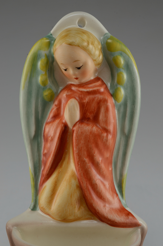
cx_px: 82
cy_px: 123
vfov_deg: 24.7
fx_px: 563
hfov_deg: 16.5
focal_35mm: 82
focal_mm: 55
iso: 100
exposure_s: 1/80
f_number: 18
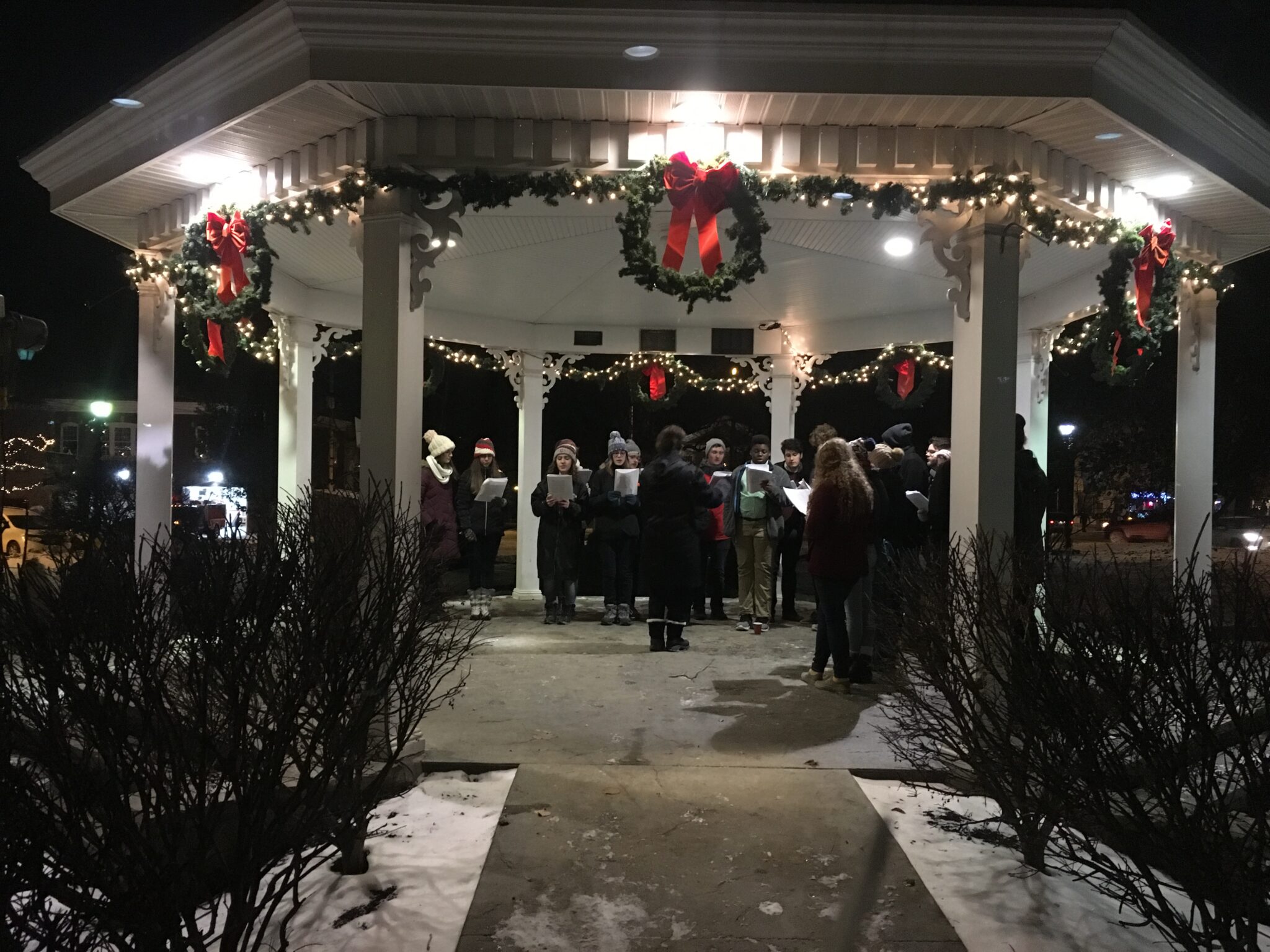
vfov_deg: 48.2
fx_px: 1064
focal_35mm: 29
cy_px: 476
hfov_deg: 61.7
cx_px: 635
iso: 320
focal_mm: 4.15
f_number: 2.2
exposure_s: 1/15
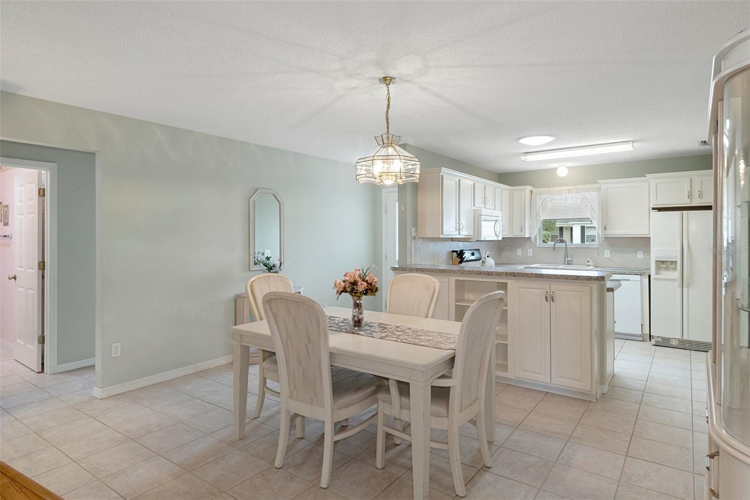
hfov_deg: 85.4
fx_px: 406
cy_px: 250
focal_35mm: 20
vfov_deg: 63.2
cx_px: 375
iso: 320
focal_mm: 13
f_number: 8
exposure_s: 1/5
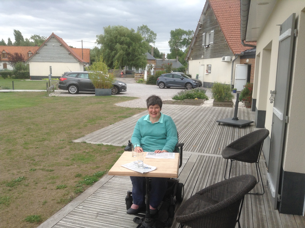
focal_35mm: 33
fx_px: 290
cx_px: 152
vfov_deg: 42.8
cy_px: 114
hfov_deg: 55.4
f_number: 2.4
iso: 25
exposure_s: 1/339
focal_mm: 3.3
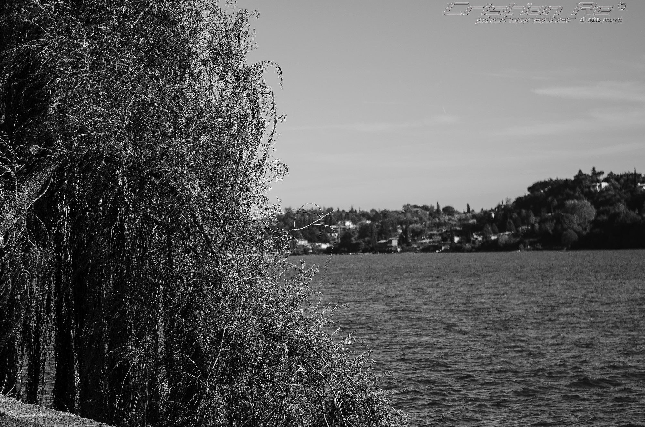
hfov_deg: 22.6
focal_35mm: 90
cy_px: 249
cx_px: 259
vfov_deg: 15.1
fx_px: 1609
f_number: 1.8
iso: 100
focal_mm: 50
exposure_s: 1/4000
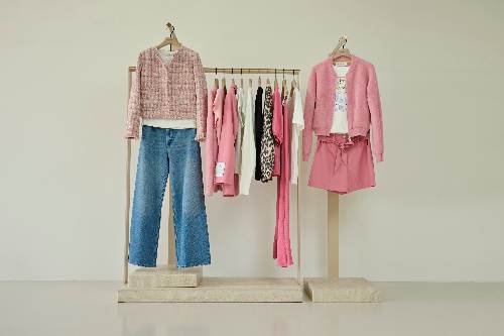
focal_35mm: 32
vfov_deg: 41.7
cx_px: 252
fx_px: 441
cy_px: 168
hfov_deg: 59.5
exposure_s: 1/200
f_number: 4
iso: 320
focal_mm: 31.5
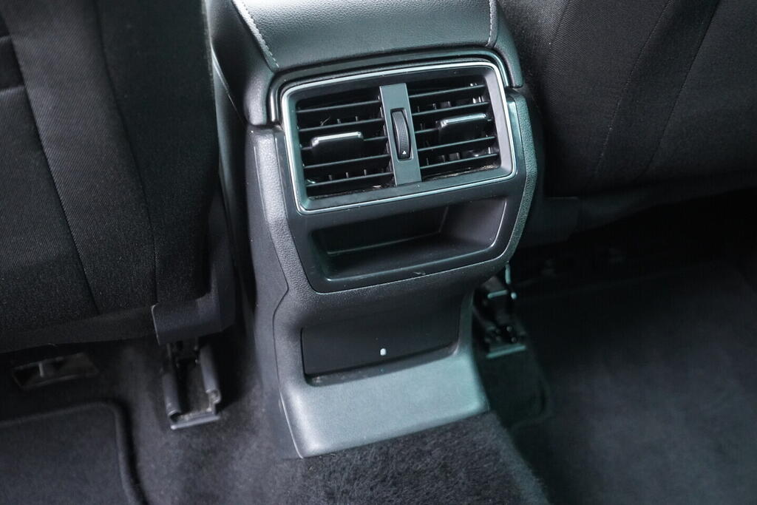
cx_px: 378
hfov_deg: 53.1
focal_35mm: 36
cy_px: 252
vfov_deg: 36.9
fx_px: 757
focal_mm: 24
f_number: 2.8
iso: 4000
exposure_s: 1/40
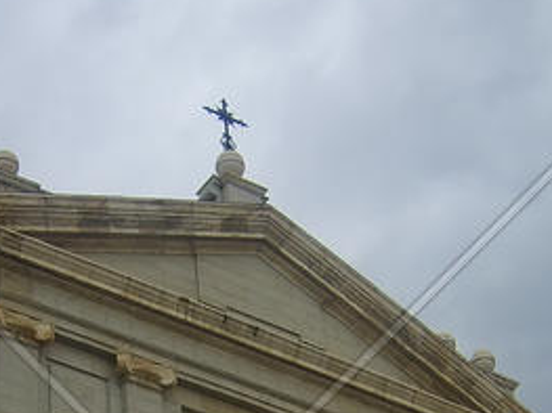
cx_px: 195
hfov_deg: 19.0
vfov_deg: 13.8
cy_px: 526
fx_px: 1642
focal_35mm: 103
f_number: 2.8
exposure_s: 1/750
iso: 50
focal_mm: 5.8
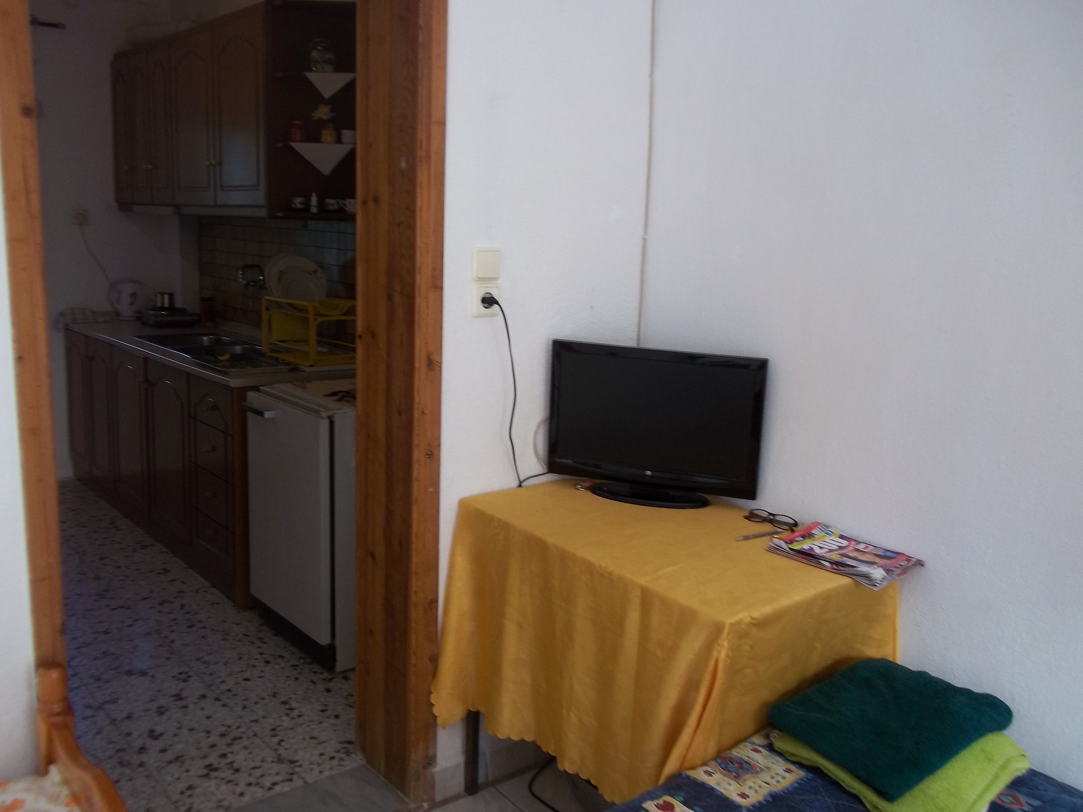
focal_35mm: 32
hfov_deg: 56.8
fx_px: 1001
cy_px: 406
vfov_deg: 44.2
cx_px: 542
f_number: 2.9
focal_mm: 5.7
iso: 80
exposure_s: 1/40
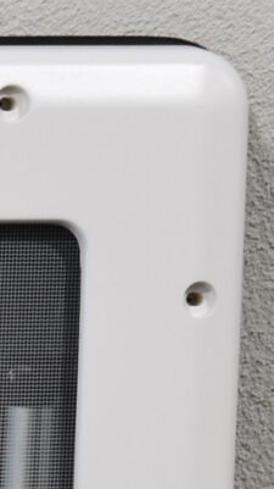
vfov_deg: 8.7
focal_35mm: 241
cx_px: -935
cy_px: 793
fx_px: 3119
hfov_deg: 4.5
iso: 400
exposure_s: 1/125
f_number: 5.6
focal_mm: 24
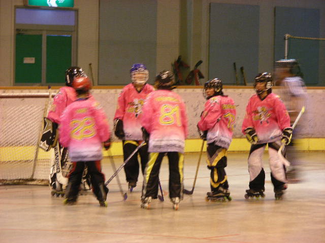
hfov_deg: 11.5
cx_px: 162
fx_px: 1615
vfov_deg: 8.6
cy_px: 122
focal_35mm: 172
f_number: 3.5
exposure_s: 1/15.5
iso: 200
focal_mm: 28.7
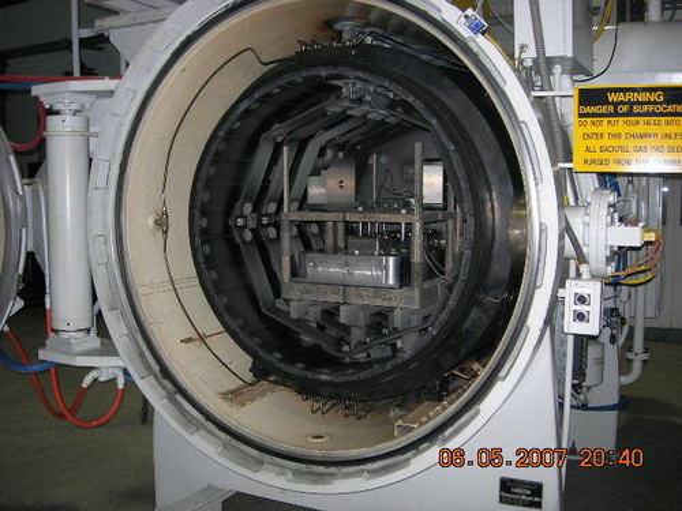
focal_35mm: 38
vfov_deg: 37.7
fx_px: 749
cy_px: 256
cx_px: 341
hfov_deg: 49.0
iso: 64
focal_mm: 7.8
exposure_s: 1/60.1
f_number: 2.8
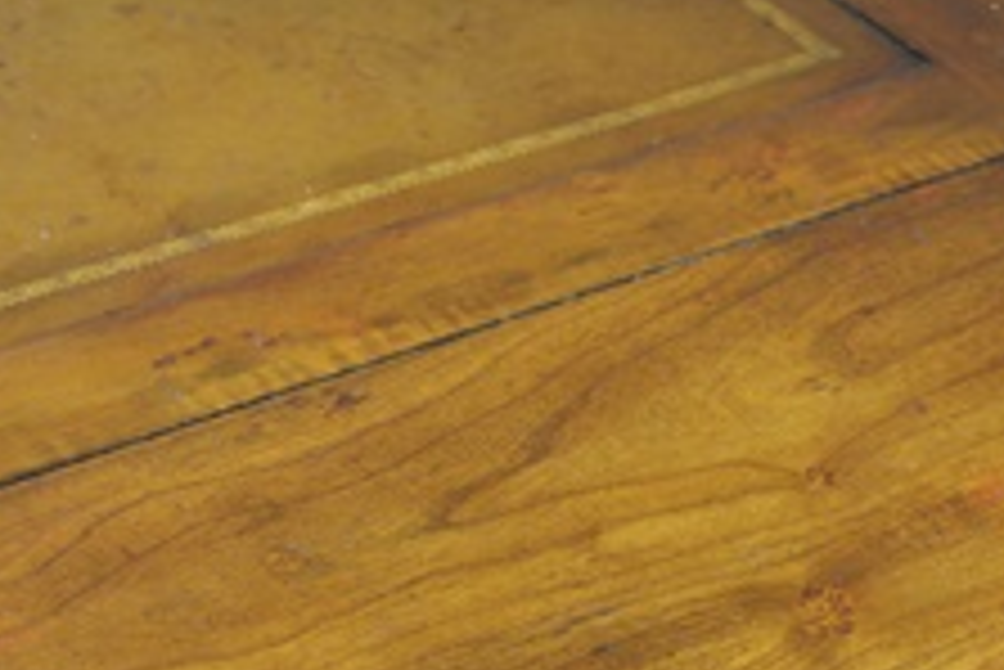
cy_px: 859
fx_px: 3377
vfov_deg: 11.1
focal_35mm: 121
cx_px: 626
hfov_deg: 16.9
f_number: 4.5
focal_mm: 30
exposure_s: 1/60
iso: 500
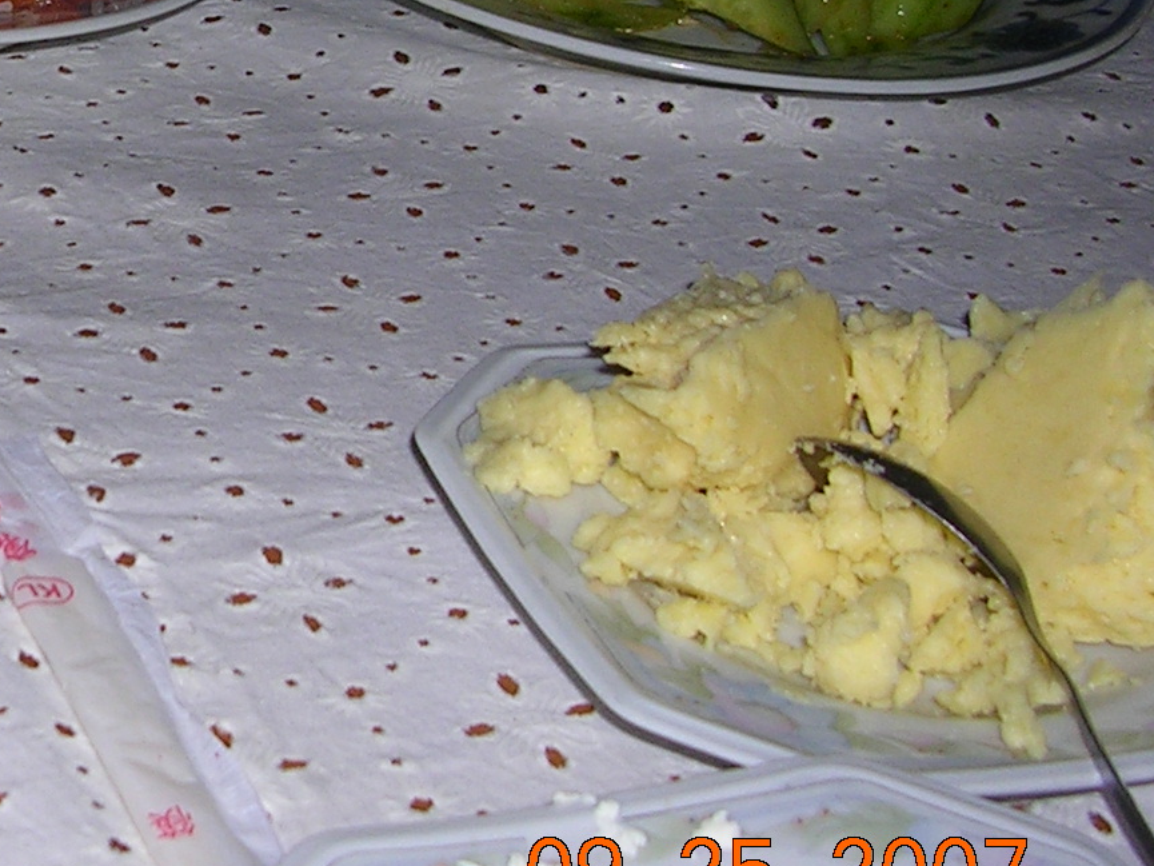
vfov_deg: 16.2
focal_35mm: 90
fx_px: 3001
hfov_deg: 20.6
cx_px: -148
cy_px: 61
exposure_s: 1/60.1
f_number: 2.8
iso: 50
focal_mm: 5.8
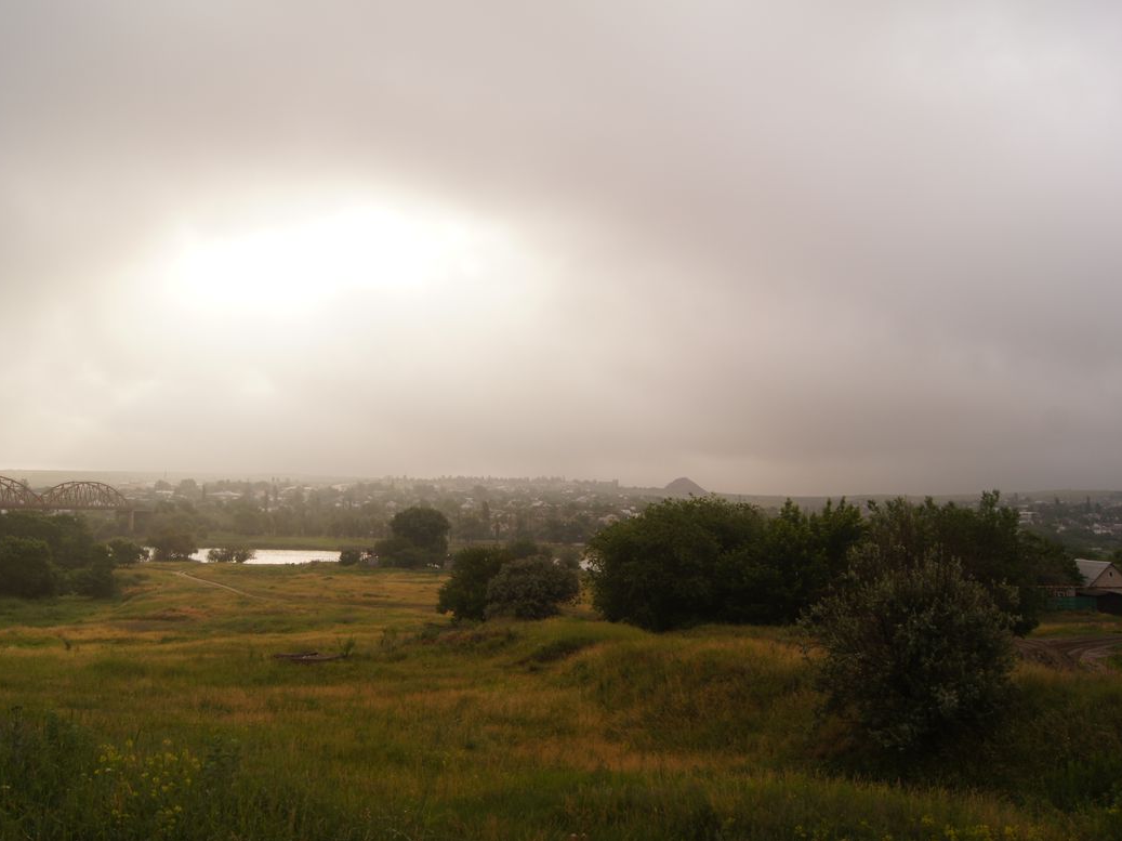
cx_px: 517
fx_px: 972
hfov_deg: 59.9
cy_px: 413
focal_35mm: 30
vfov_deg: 46.8
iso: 100
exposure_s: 1/40
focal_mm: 18
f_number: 8
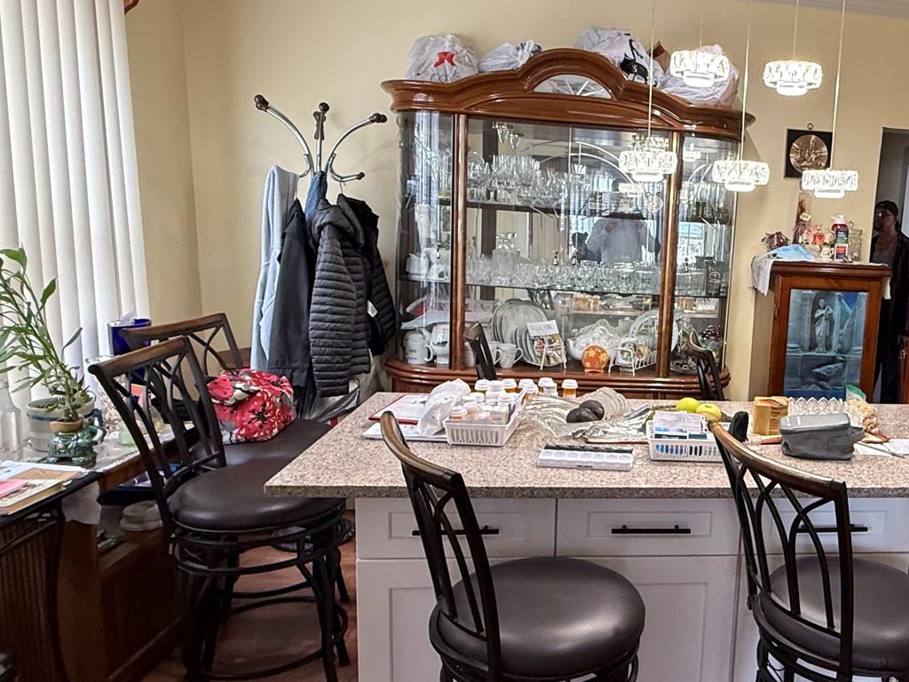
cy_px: 341
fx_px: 735
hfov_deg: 58.9
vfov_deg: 49.7
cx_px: 716
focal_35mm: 28
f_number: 2.2
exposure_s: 1/120
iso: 250
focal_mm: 2.22
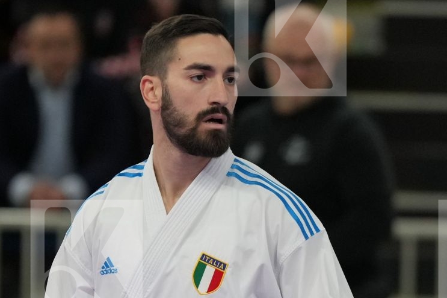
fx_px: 9024
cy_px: 255
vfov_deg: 1.9
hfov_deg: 2.8
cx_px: 291
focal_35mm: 727
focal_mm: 200
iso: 2000
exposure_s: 1/1000
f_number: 2.8
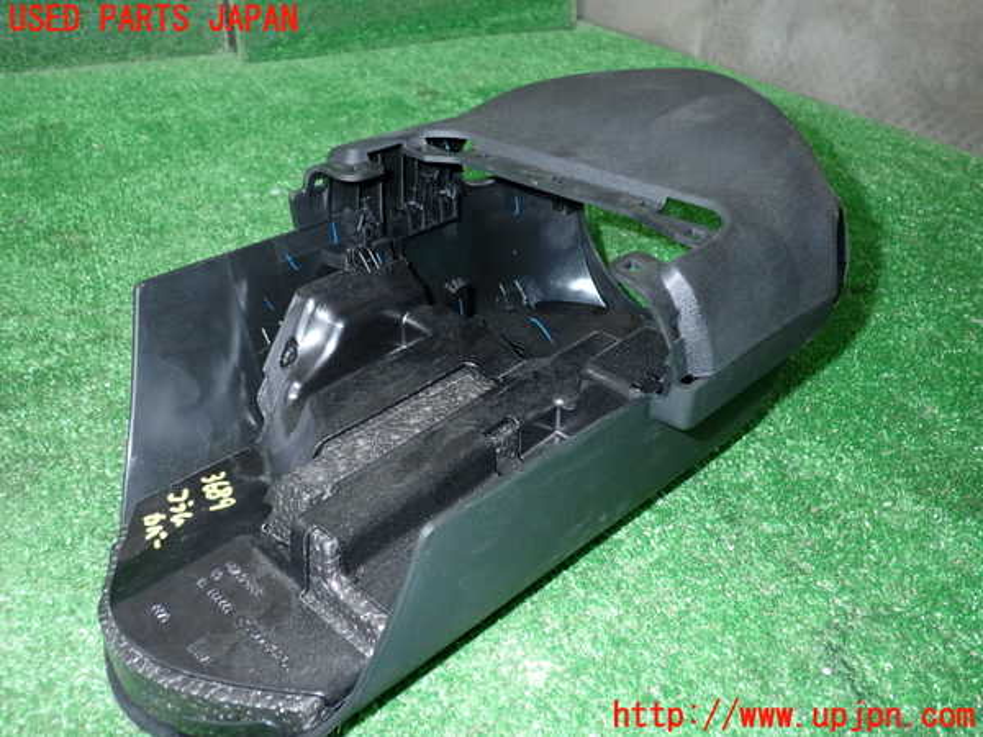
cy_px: 368
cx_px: 492
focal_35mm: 30
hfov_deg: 60.0
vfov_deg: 46.8
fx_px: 852
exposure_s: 1/30
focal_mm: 5.4
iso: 320
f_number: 6.3
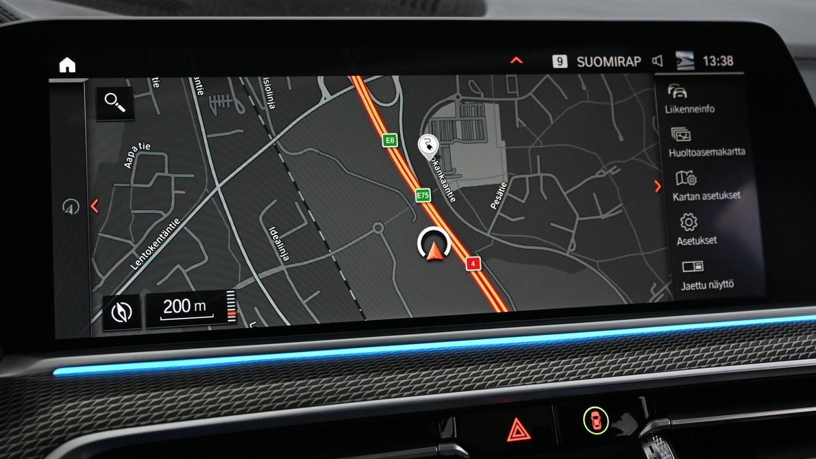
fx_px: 1017
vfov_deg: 25.4
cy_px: 197
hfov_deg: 43.7
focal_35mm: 47
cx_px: 401
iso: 1800
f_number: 4
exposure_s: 1/40
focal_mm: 22
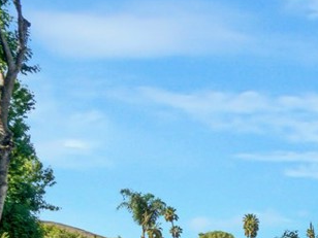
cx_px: 503
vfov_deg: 25.2
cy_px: 326
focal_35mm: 48
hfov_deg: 26.0
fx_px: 441
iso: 320
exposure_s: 1/25
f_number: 22
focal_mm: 10
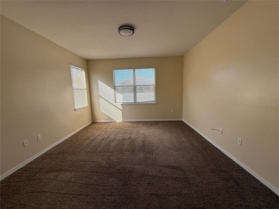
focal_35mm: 14
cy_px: 104
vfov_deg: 85.6
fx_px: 113
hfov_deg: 102.1
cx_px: 140
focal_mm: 2.22
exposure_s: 1/315
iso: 64
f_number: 2.2
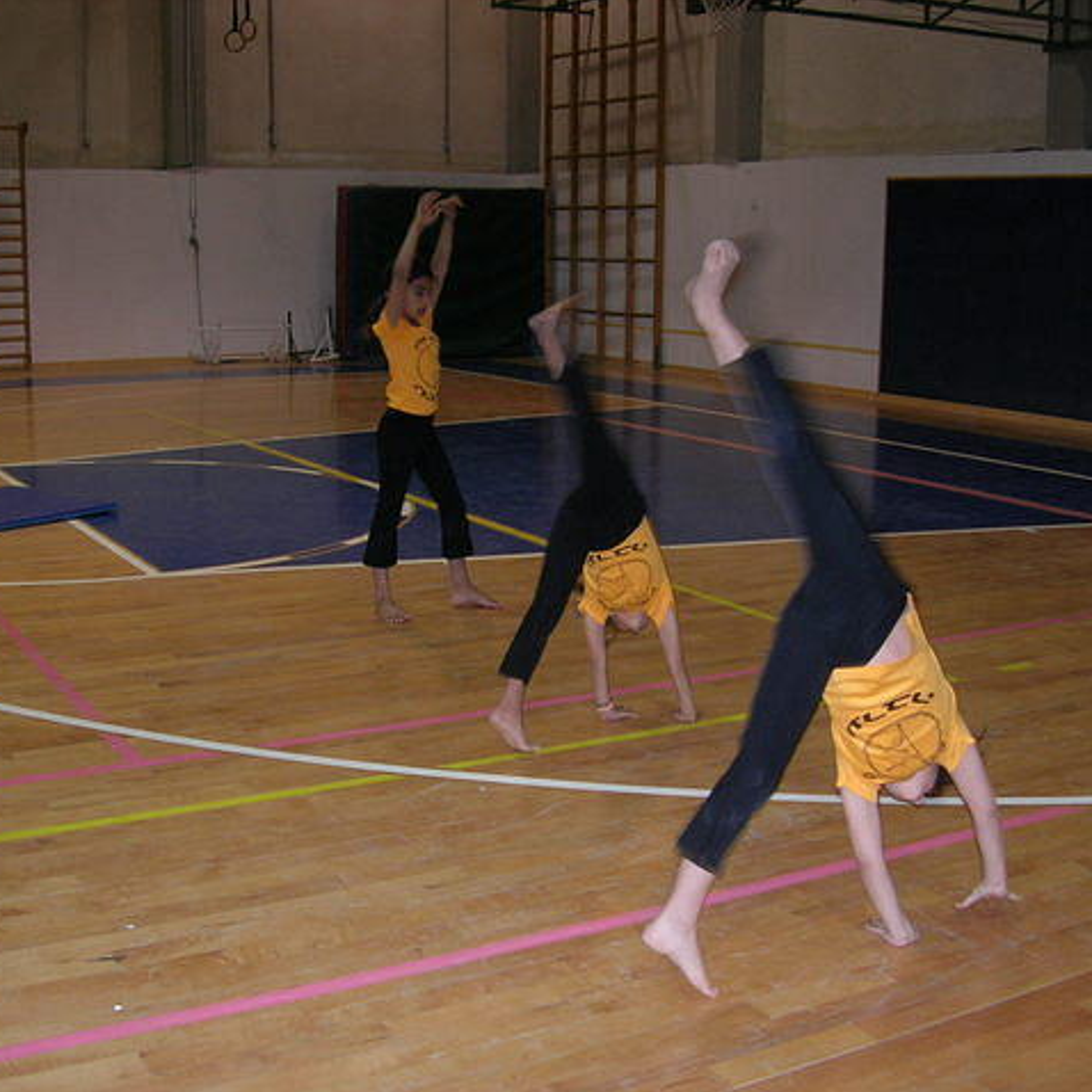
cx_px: 477
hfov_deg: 37.5
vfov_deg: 37.6
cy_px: 546
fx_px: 1606
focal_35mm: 45
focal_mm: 7.8
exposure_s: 1/60.1
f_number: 2.8
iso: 101
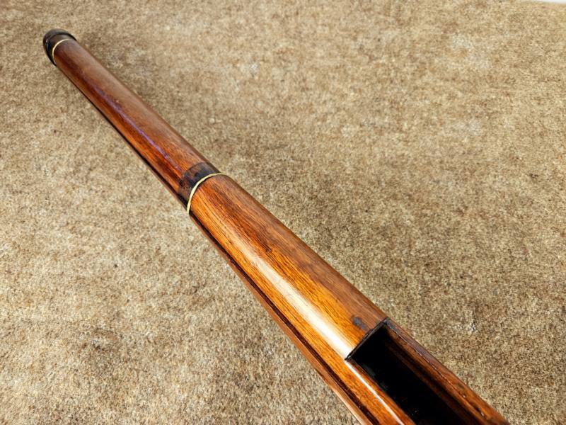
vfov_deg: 58.9
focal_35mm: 23
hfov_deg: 73.9
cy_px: 212
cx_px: 283
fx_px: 376
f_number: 1.8
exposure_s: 1/100
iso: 200
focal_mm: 5.4
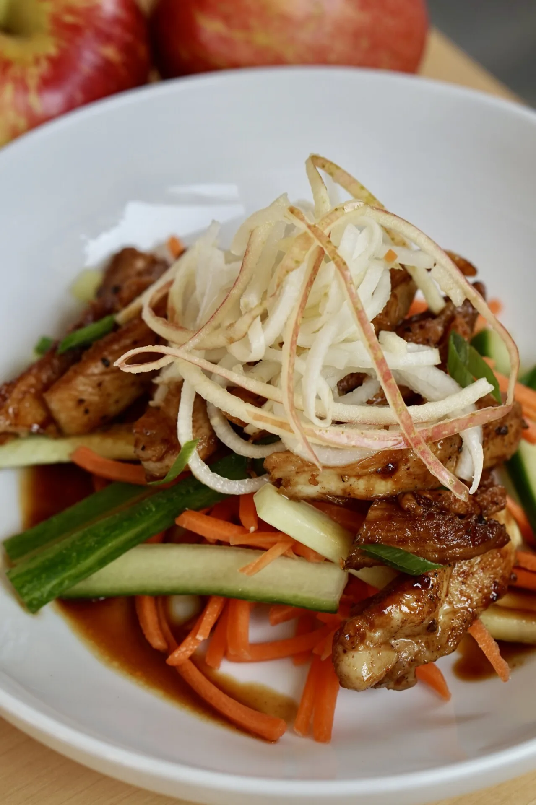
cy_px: 402
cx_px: 268
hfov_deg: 18.2
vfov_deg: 27.0
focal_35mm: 75
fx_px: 1677
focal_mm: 50
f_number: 4
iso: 125
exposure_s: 1/80
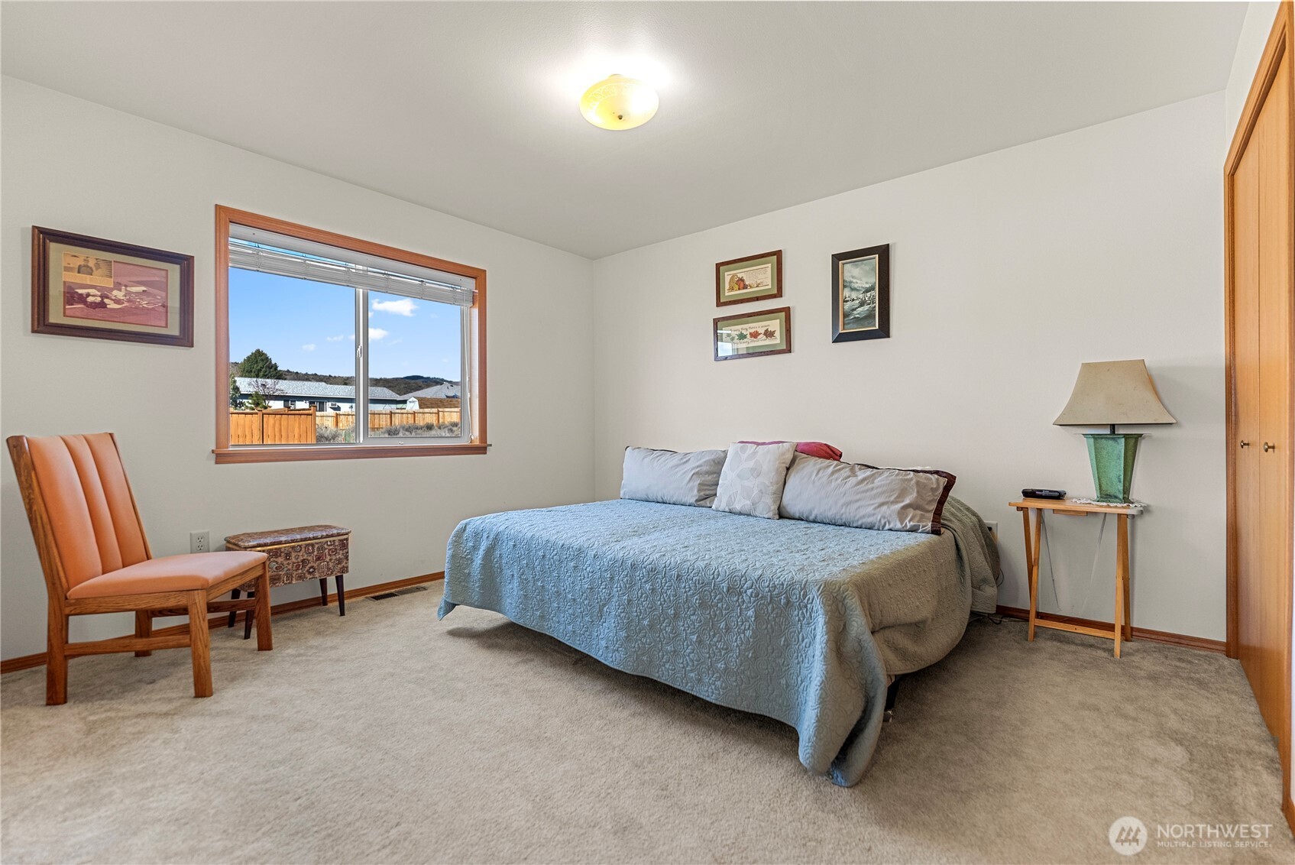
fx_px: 579
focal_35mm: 16
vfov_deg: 73.5
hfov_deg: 96.4
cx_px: 648
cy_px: 432
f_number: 2.8
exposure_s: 1/50
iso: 200
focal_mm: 16.1
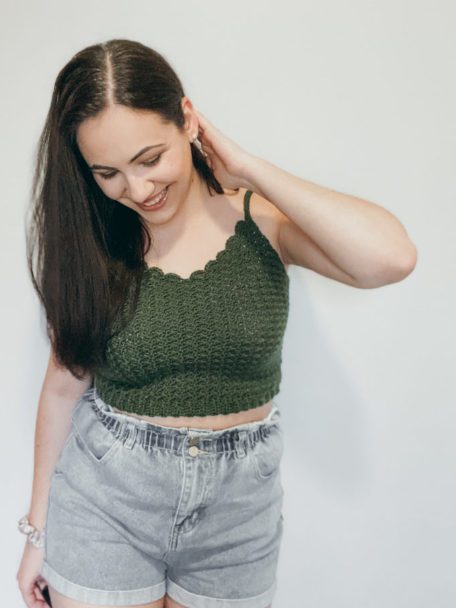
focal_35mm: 34
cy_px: 280
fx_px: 597
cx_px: 219
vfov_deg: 53.9
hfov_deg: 41.8
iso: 640
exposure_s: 1/25
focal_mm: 2.71
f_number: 2.2
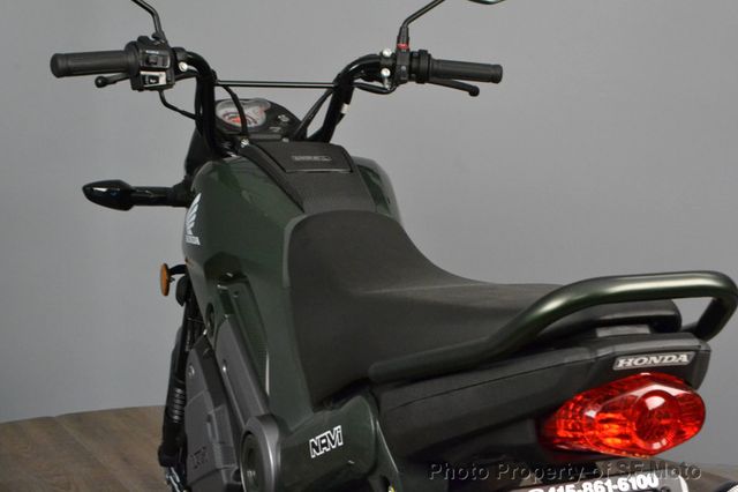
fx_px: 1106
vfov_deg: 25.0
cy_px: 246
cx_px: 369
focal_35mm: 54
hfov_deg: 36.9
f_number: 11
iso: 3200
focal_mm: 36
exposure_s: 1/60
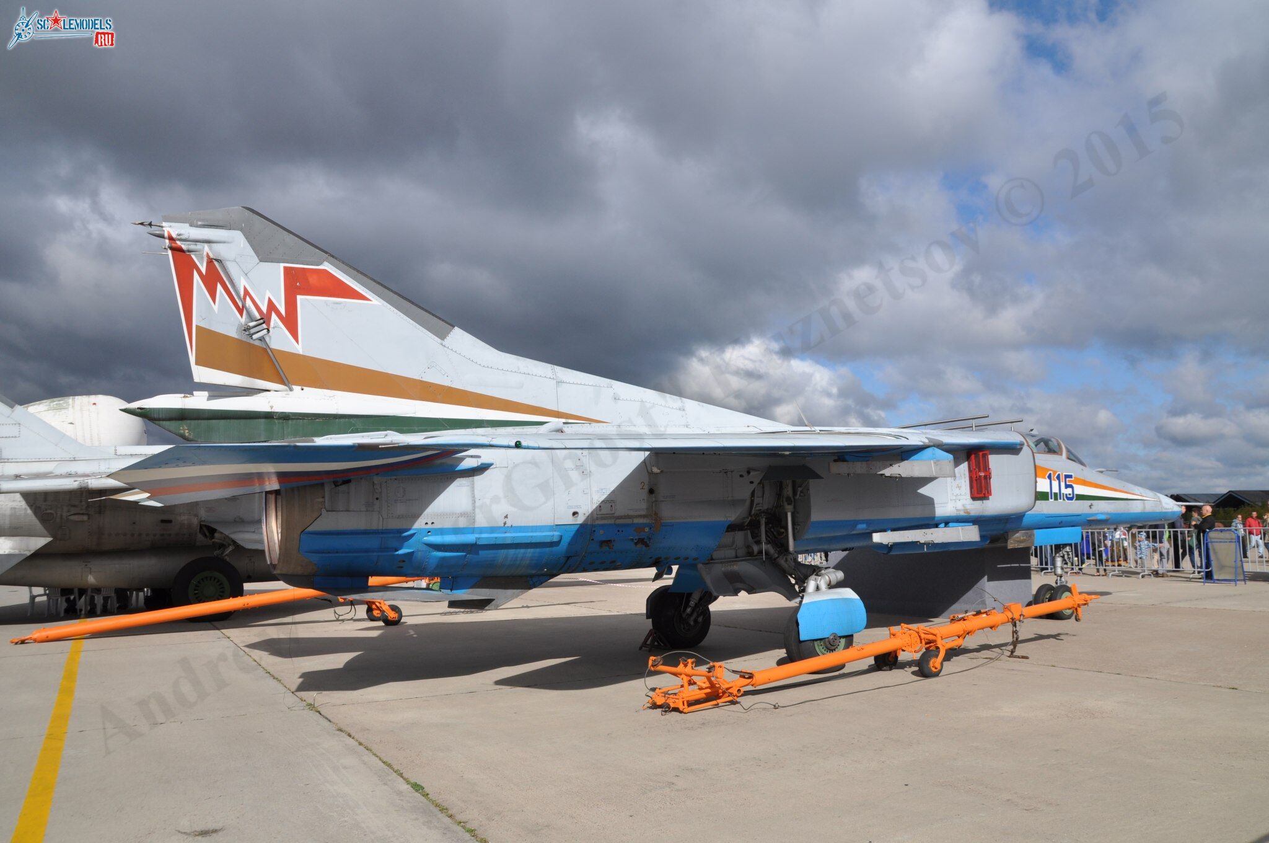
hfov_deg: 70.5
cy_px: 422
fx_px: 898
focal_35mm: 26
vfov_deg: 50.3
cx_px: 634
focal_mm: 17
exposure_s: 1/800
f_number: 8
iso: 200
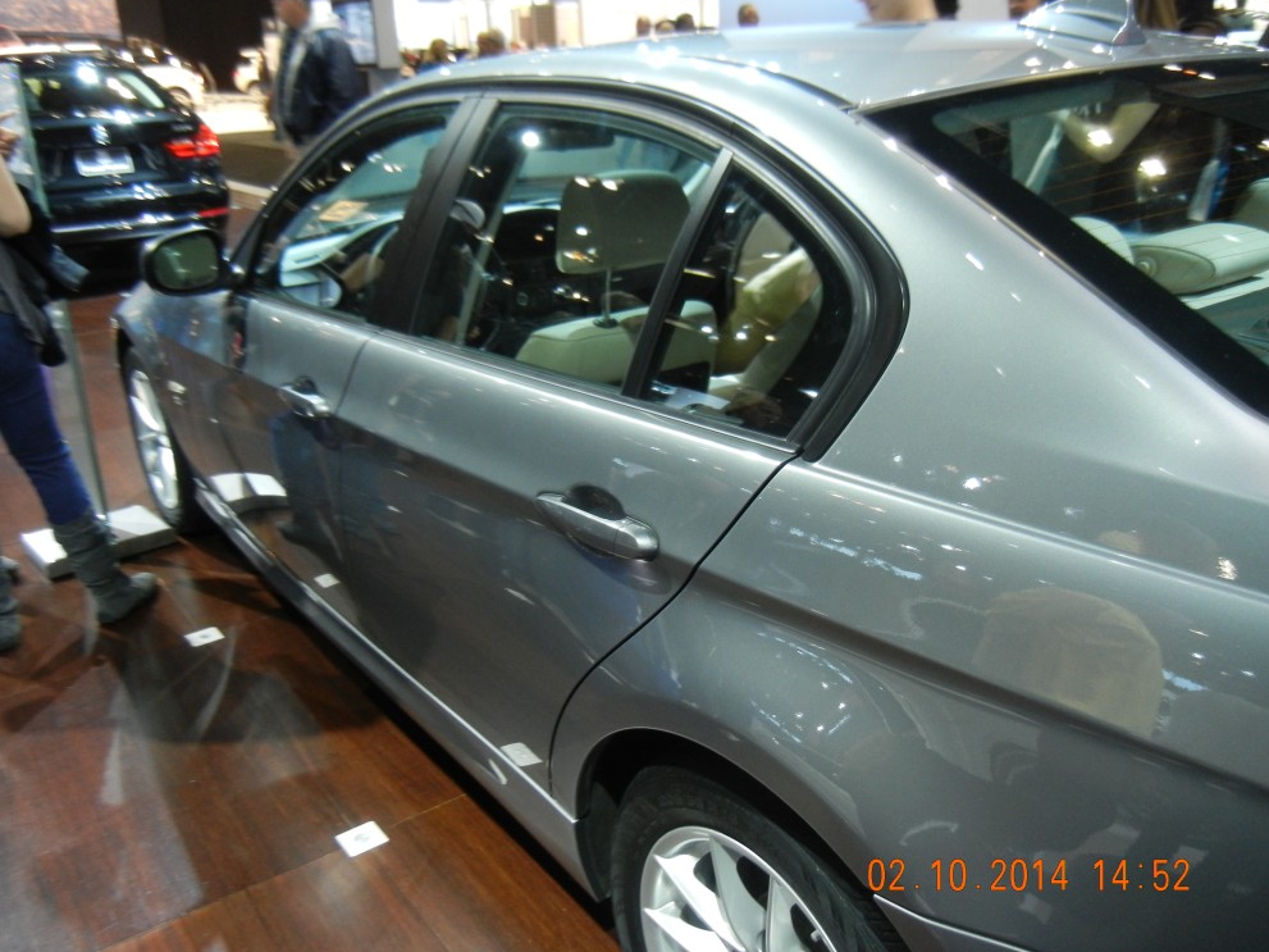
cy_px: 486
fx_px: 1136
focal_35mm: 31
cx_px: 615
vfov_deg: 45.4
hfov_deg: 58.3
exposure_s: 1/33.2
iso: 400
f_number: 3.5
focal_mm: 5.4
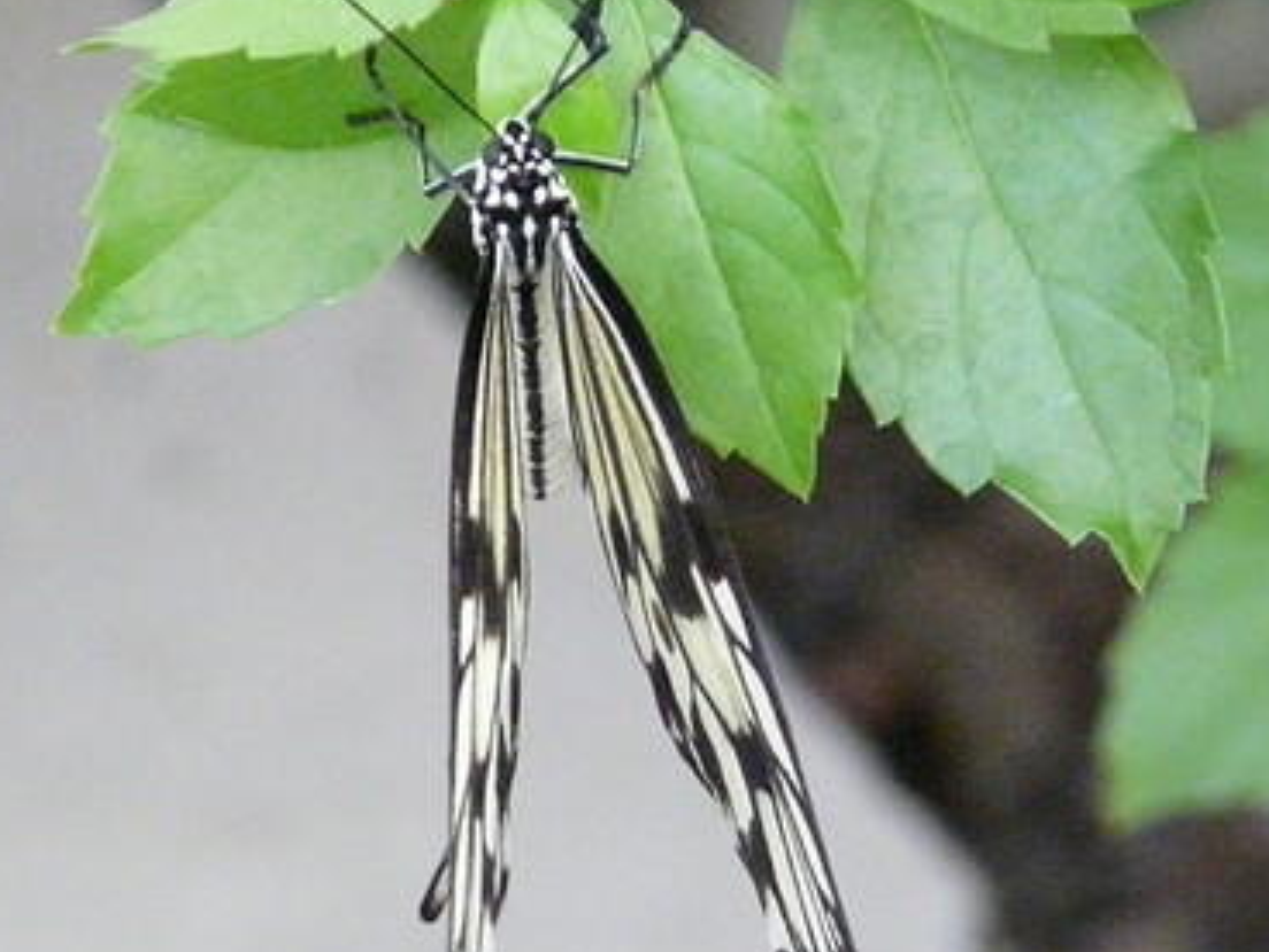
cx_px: 783
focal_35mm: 466
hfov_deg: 4.3
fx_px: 17083
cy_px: 559
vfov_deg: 3.2
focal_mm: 34.5
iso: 800
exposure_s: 1/100
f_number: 3.6
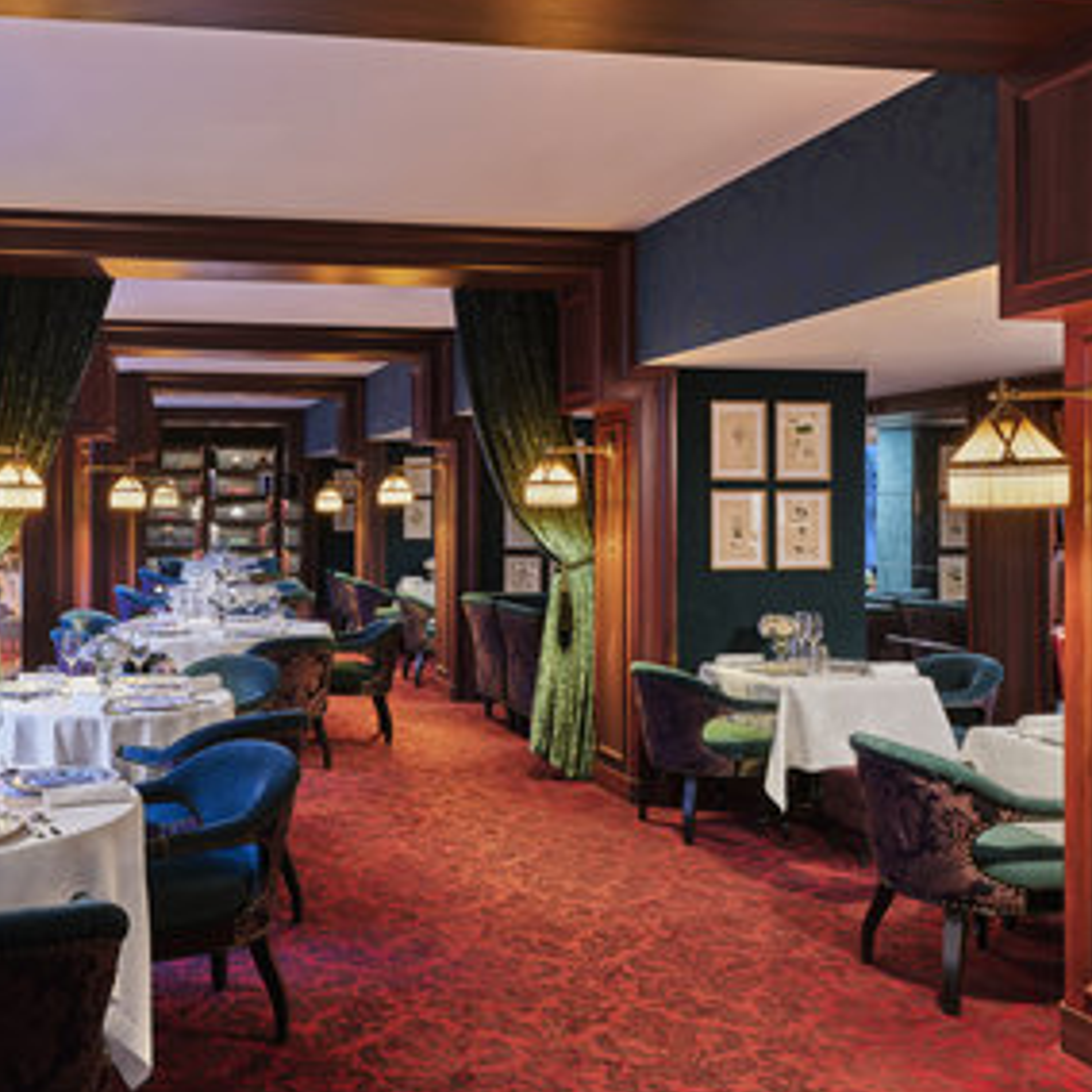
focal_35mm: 33
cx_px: 265
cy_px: 500
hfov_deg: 47.8
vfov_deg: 49.7
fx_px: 1178
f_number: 9
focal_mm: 23
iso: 100
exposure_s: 6
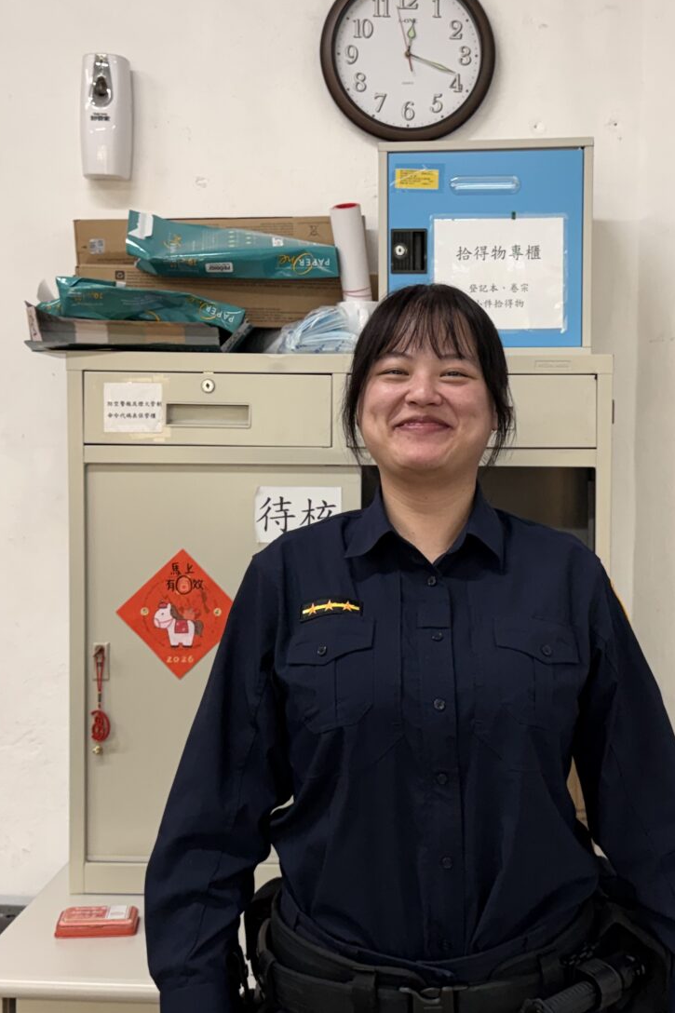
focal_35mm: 47
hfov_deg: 28.5
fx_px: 1322
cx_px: 424
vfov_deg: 41.9
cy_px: 449
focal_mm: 6.76
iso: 200
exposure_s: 1/120
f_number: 1.78
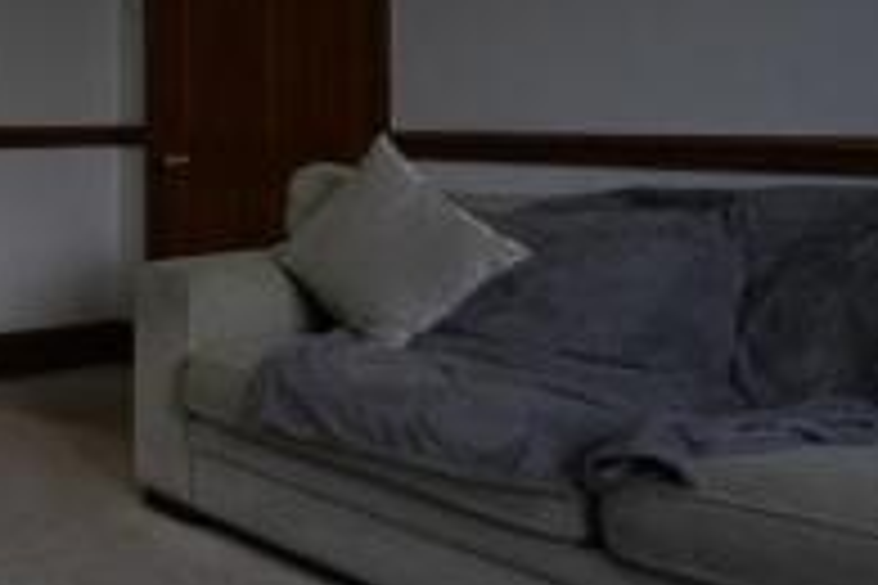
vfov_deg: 33.2
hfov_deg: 37.3
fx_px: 951
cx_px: -180
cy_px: 110
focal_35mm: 39
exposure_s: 1/25
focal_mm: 16
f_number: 9
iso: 1250
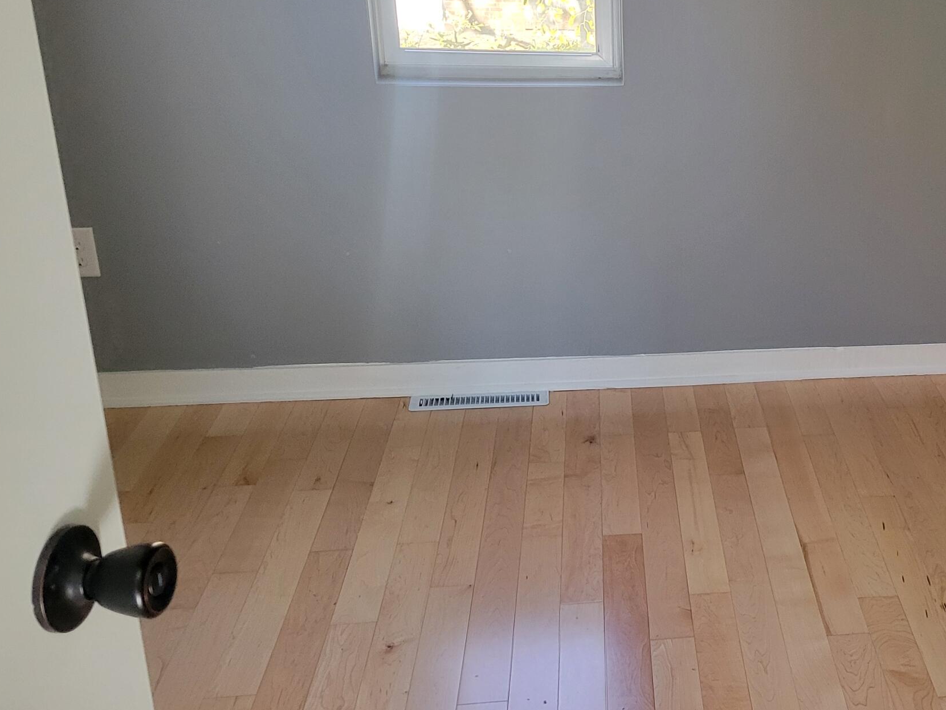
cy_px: 324
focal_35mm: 47
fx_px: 1284
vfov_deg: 30.9
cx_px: 810
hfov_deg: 38.3
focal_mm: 5.4
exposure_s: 1/120
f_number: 1.8
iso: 320
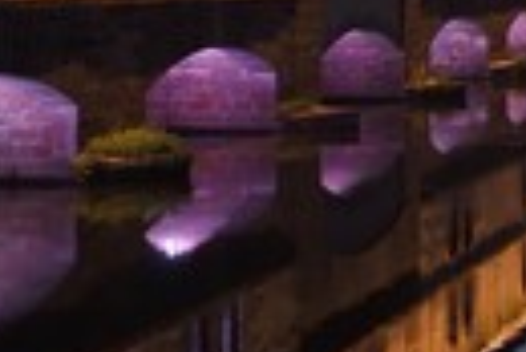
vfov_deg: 12.9
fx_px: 1507
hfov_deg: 18.4
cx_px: 692
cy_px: -89
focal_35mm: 103
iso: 1600
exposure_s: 1/10
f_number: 6.3
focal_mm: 32
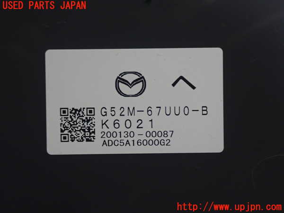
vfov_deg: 27.0
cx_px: 142
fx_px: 443
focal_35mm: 54
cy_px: 106
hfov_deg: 35.5
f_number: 3.3
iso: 500
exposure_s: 1/50
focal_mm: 9.65
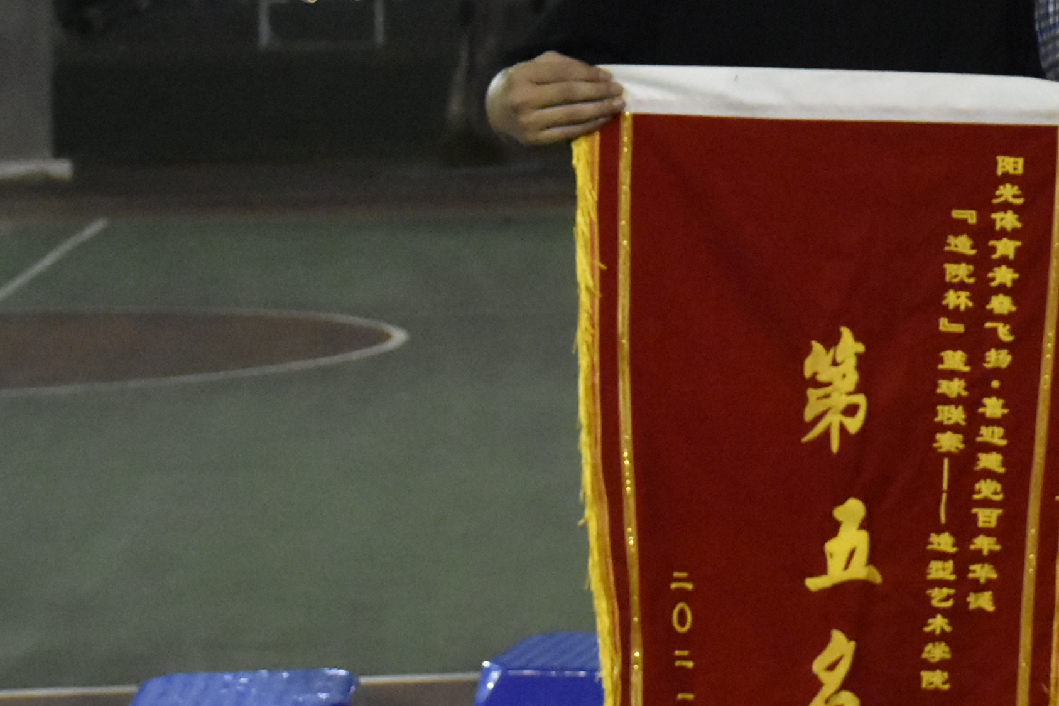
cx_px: 963
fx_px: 4001
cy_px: 43
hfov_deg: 14.9
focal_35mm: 136
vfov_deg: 10.0
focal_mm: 34
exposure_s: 1/200
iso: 8000
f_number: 4.2
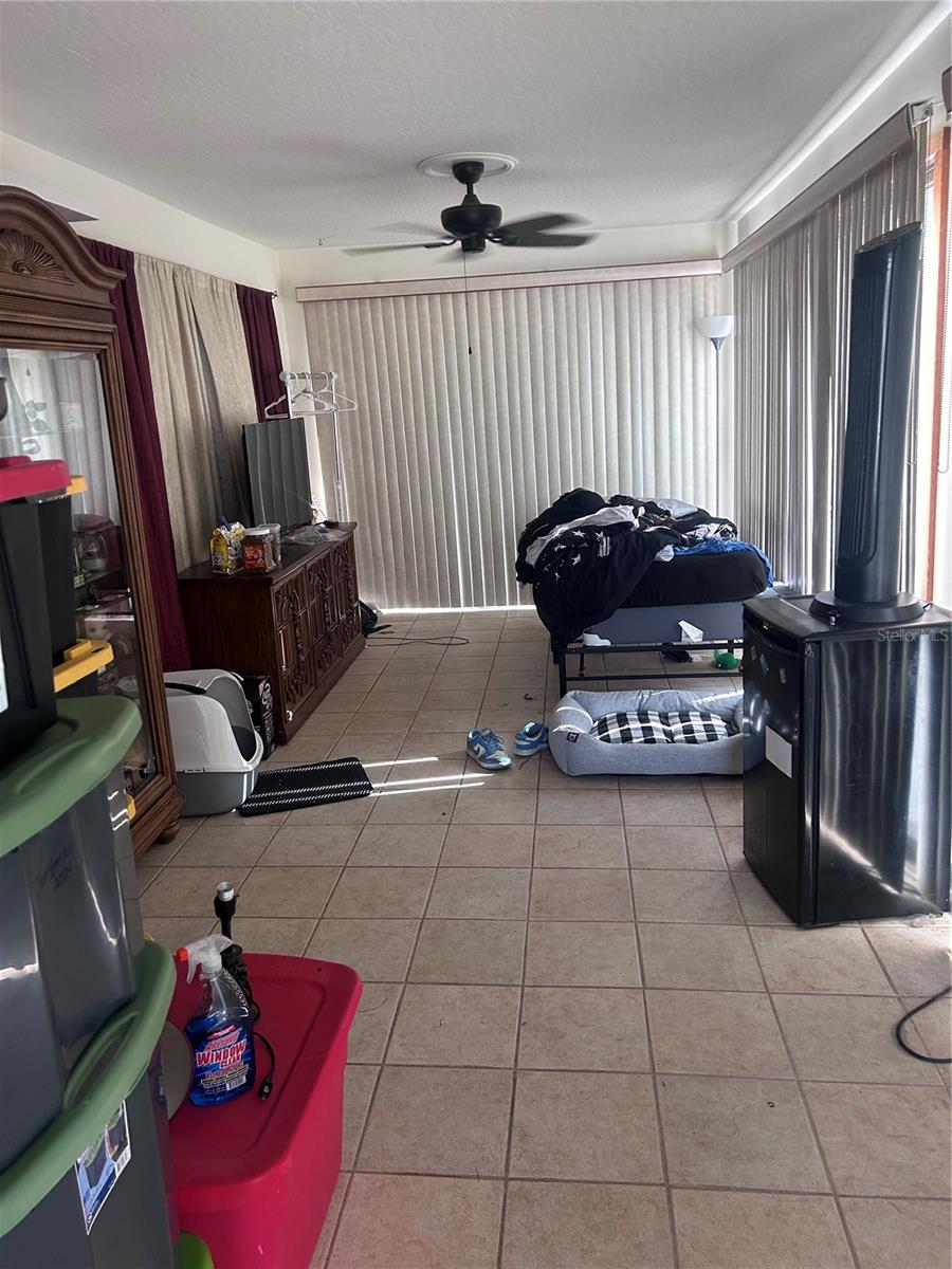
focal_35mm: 26
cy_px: 634
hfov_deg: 53.1
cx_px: 476
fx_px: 953
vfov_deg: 67.3
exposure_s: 1/60
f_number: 1.5
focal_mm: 5.7
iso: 160
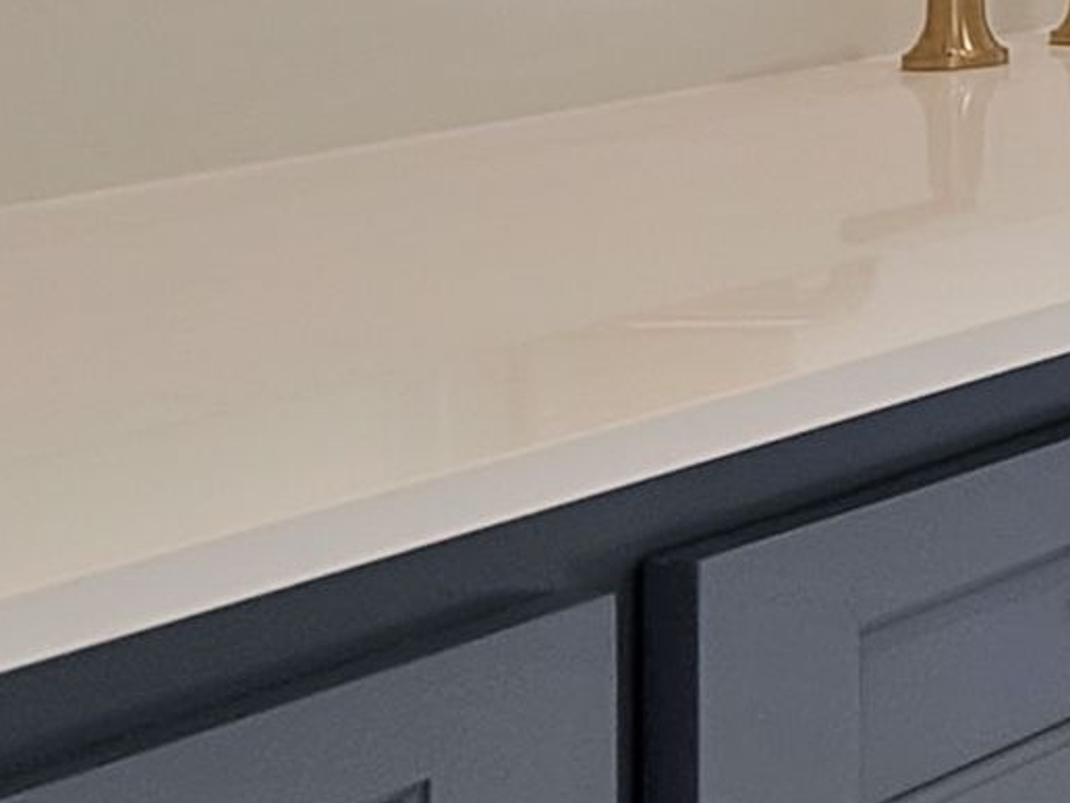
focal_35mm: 93
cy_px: -458
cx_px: 3660
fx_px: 2875
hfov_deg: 9.8
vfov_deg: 14.6
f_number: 9
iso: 640
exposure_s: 1/8
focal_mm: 12
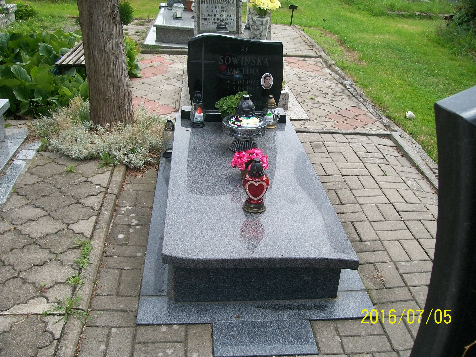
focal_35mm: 36
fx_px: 495
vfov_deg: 39.7
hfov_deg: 51.4
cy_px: 178
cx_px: 238
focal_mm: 6
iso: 80
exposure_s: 1/500
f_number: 2.7
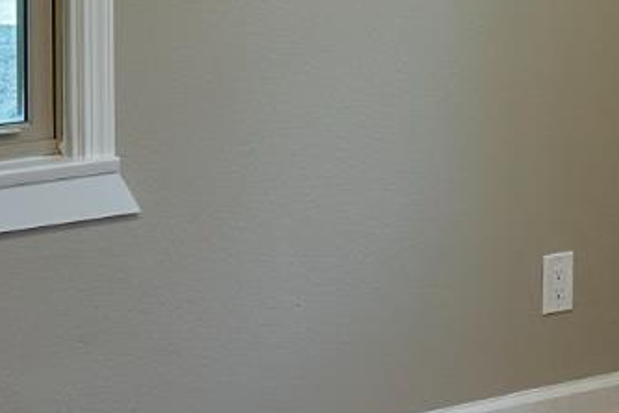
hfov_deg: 18.2
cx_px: 198
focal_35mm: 112
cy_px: -71
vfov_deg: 12.0
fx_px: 1927
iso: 100
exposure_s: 1/166
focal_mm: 6.86
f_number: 1.78
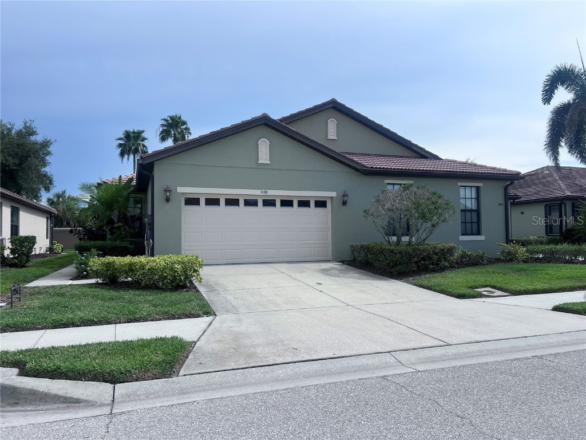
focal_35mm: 26
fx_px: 440
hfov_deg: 67.3
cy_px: 220
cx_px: 293
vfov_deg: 53.1
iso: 50
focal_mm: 5.7
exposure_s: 1/5882
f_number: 1.5
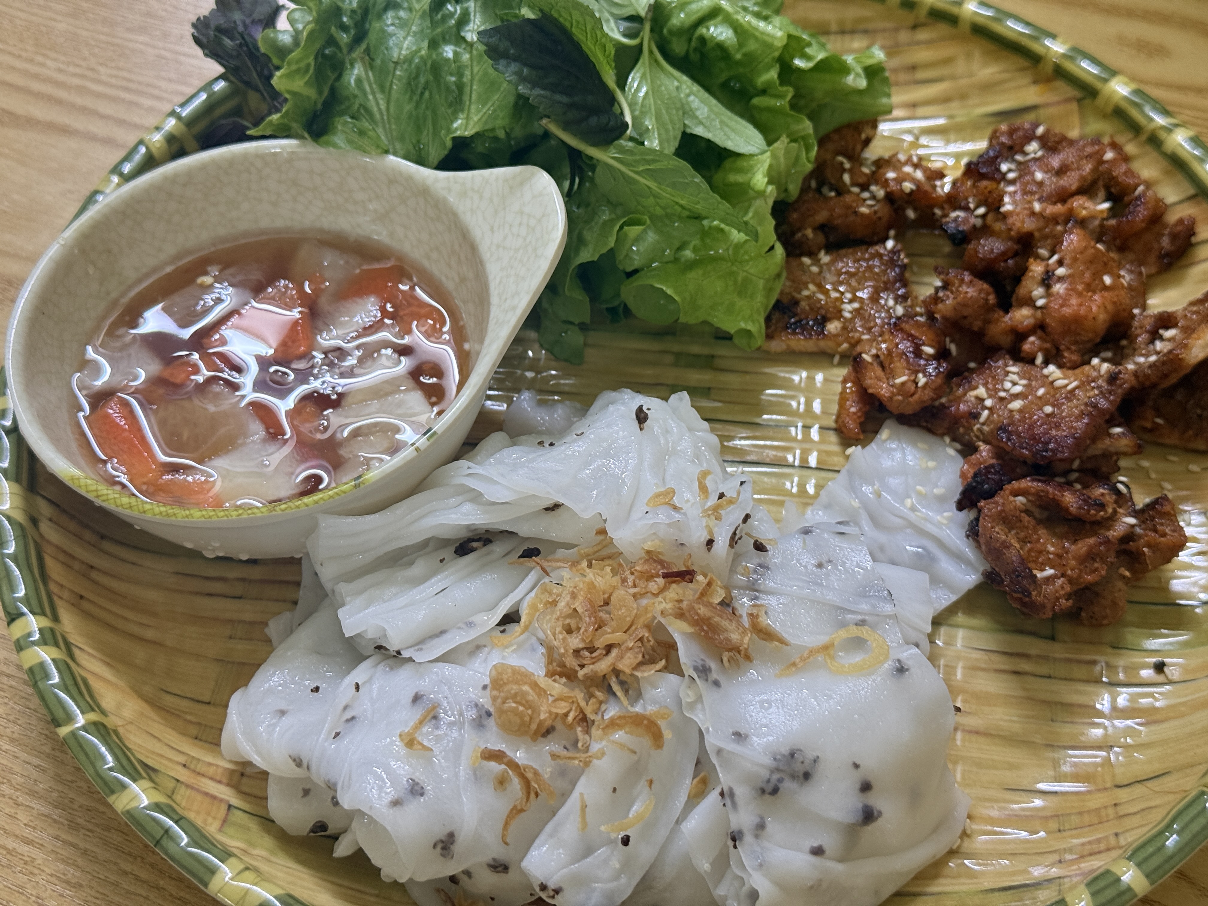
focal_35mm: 48
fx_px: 1675
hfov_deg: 39.7
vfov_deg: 30.3
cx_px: 604
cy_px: 453
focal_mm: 6.76
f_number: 1.78
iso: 320
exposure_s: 1/33
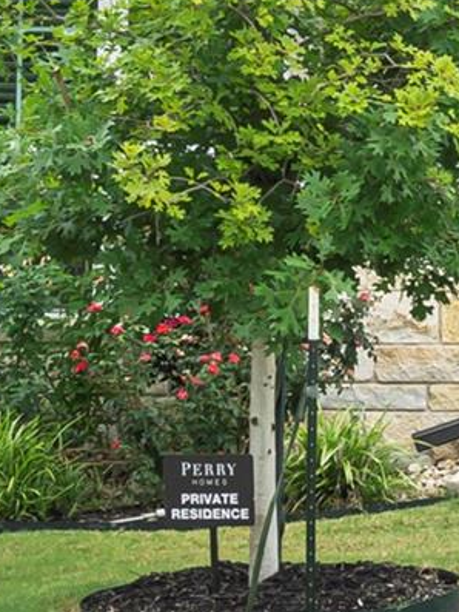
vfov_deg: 7.8
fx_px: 4471
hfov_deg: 5.7
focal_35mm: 253
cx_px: 915
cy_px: -78
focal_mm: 34
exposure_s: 1/400
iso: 160
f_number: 8
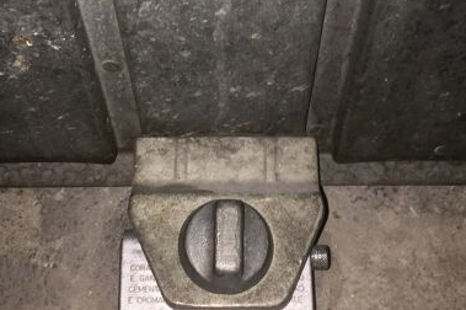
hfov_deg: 38.9
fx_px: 660
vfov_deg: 26.4
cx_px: 210
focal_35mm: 51
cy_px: 130
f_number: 2.2
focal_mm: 4.15
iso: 32
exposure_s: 1/37
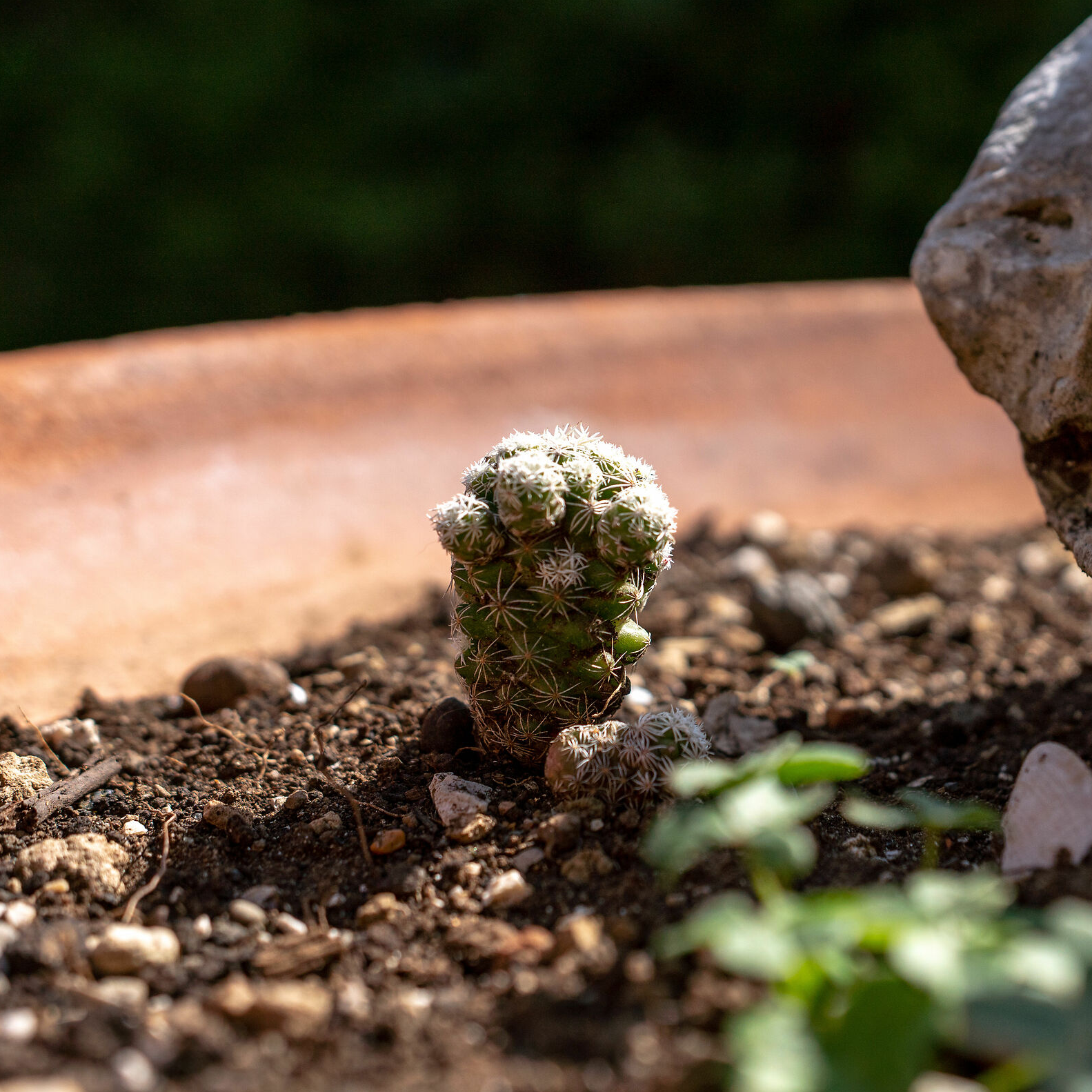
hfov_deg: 25.2
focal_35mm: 68
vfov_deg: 25.5
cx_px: 810
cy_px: 549
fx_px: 2414
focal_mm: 35
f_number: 4
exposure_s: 1/2500
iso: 100
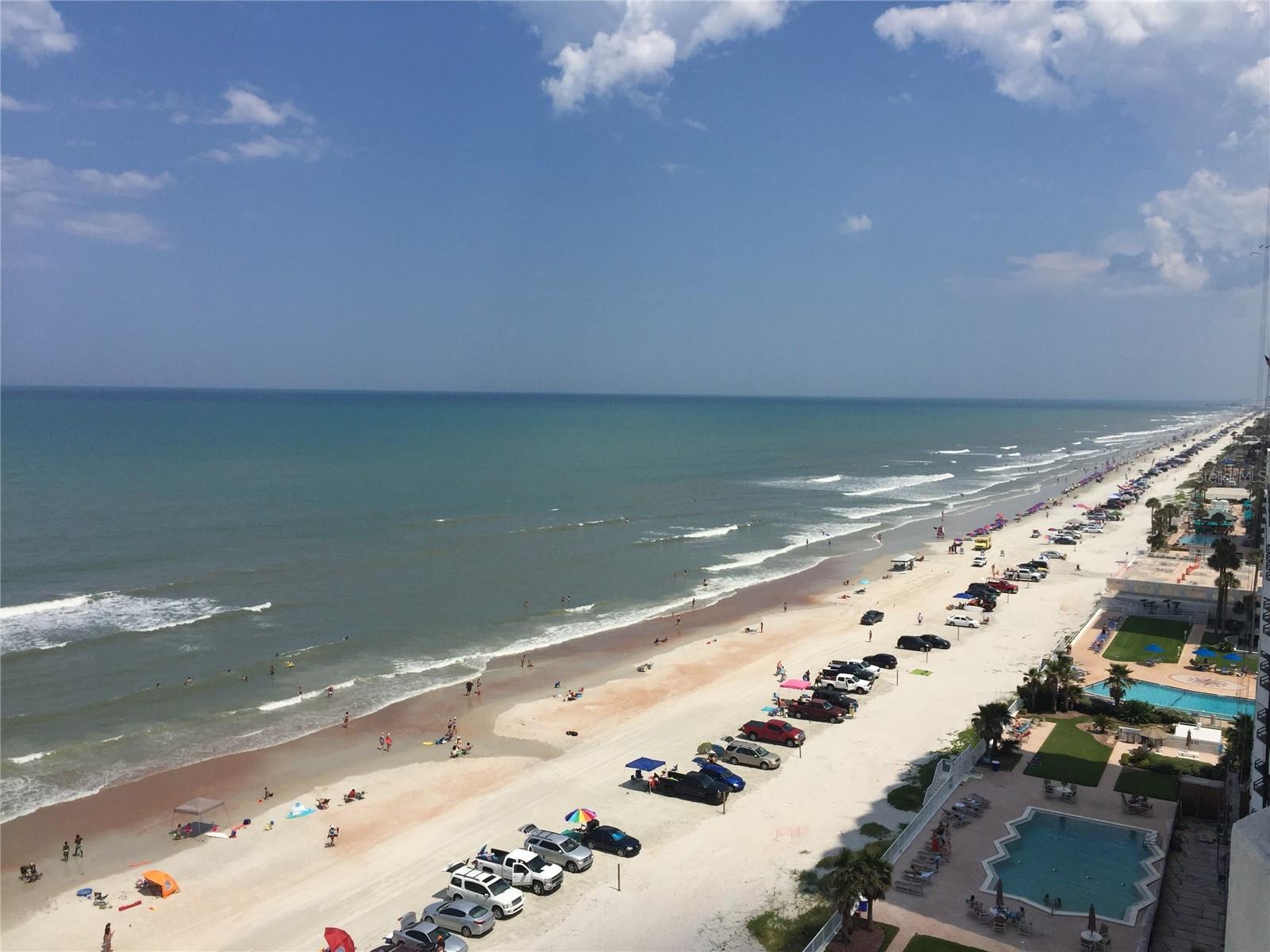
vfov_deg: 48.2
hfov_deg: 61.7
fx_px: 1064
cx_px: 635
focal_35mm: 29
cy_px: 476
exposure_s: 1/5650
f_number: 2.2
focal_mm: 4.15
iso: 32
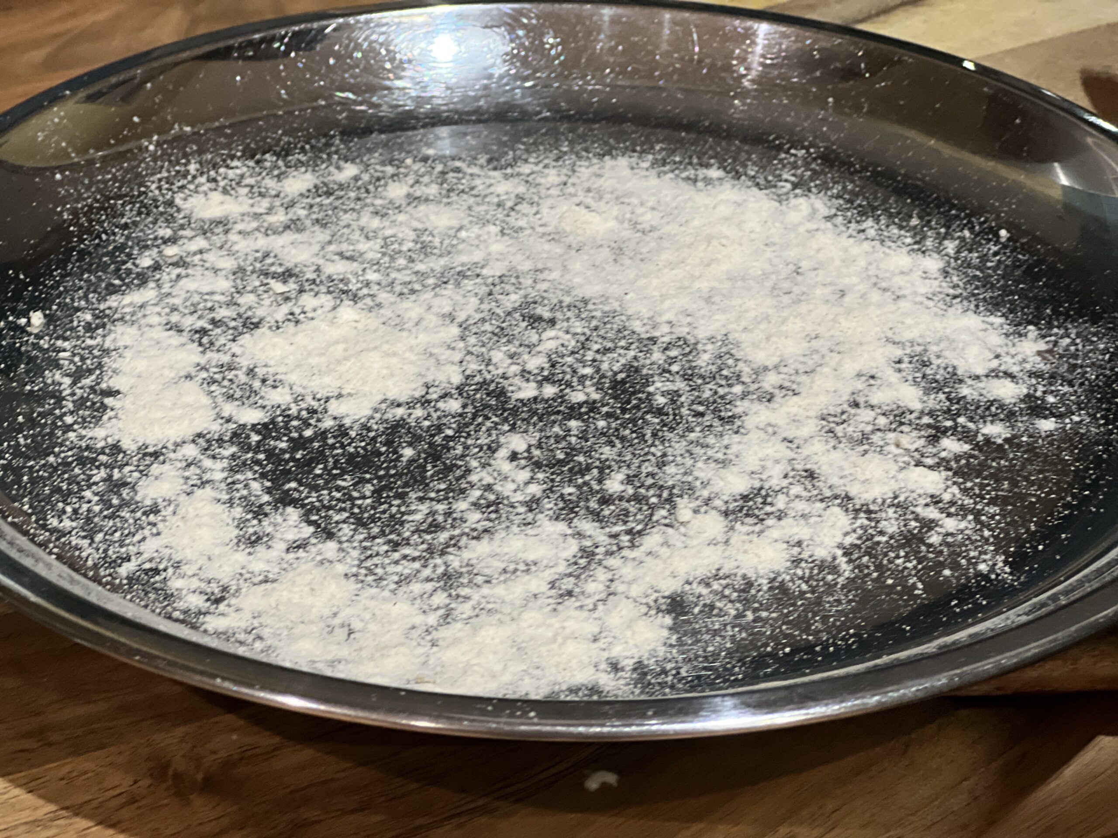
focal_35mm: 77
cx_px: 559
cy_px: 419
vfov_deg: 19.1
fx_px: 2487
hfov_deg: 25.3
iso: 320
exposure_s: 1/25
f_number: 2.8
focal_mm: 9
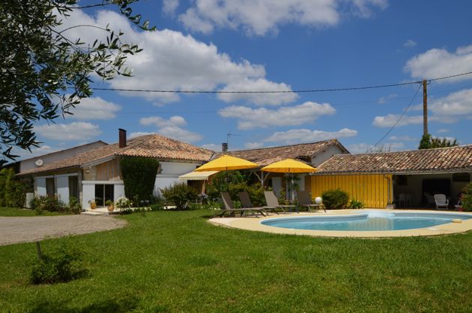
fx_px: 353
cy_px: 175
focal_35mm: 27
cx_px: 264
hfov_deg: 67.2
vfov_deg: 47.7
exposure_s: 1/320
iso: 100
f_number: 9
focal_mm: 16
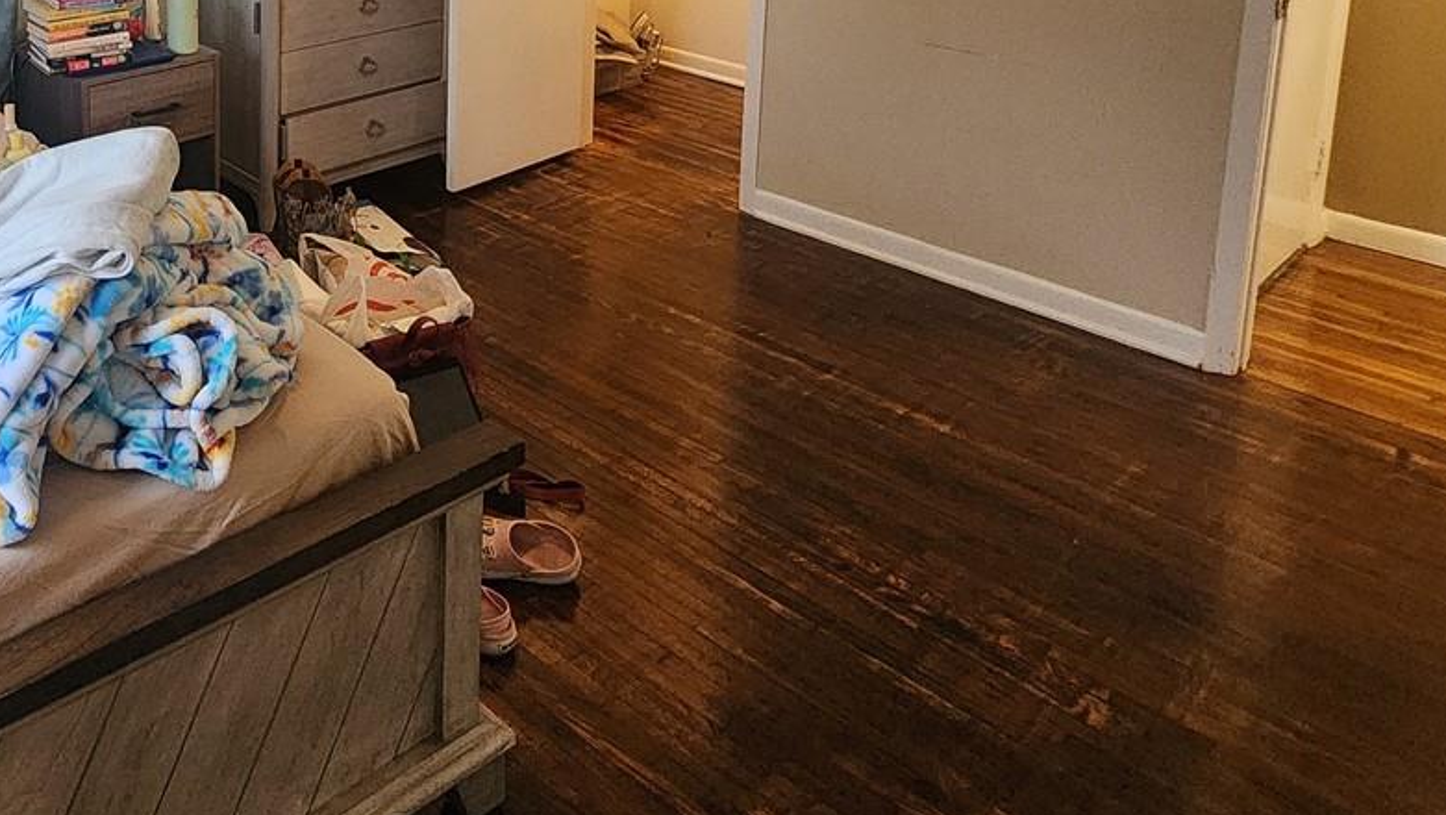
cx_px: 259
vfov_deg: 34.1
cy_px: -109
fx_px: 1112
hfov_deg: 60.0
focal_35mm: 29
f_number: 2.2
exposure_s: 1/60
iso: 400
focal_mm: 2.2
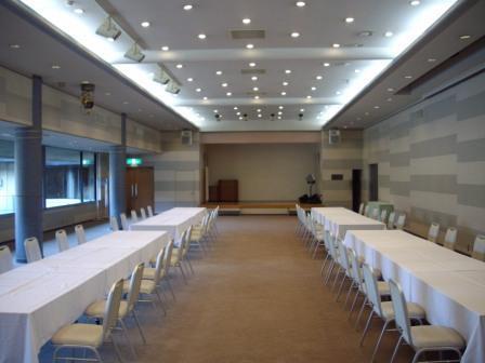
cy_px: 182
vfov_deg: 38.7
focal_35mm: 37
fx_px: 518
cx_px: 242
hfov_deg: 50.1
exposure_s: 1/50
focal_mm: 6.2
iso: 192
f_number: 2.8
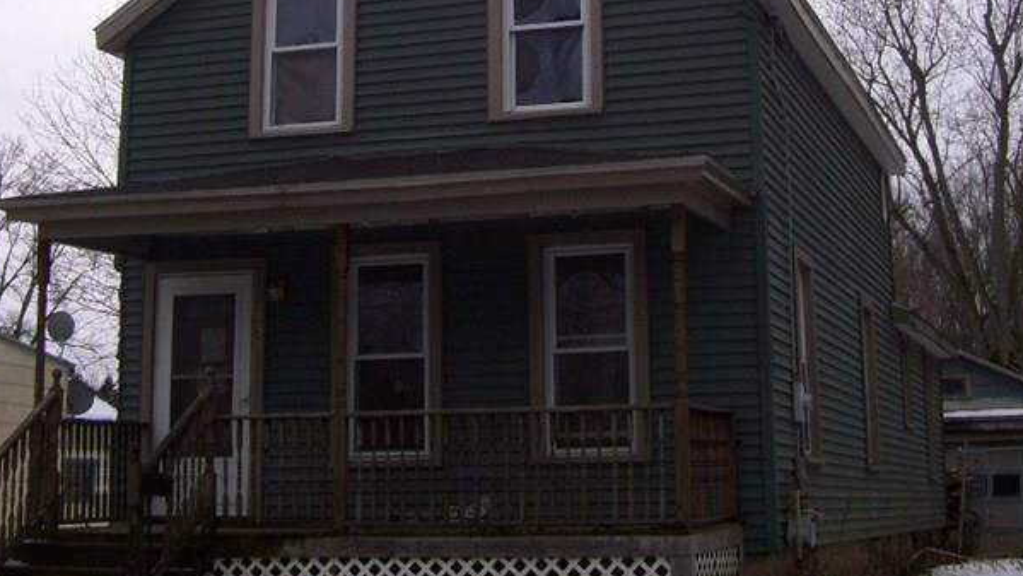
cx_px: 470
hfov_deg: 31.4
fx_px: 1818
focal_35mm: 67
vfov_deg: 17.7
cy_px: 55
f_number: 4.8
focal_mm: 6
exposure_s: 1/400
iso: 80
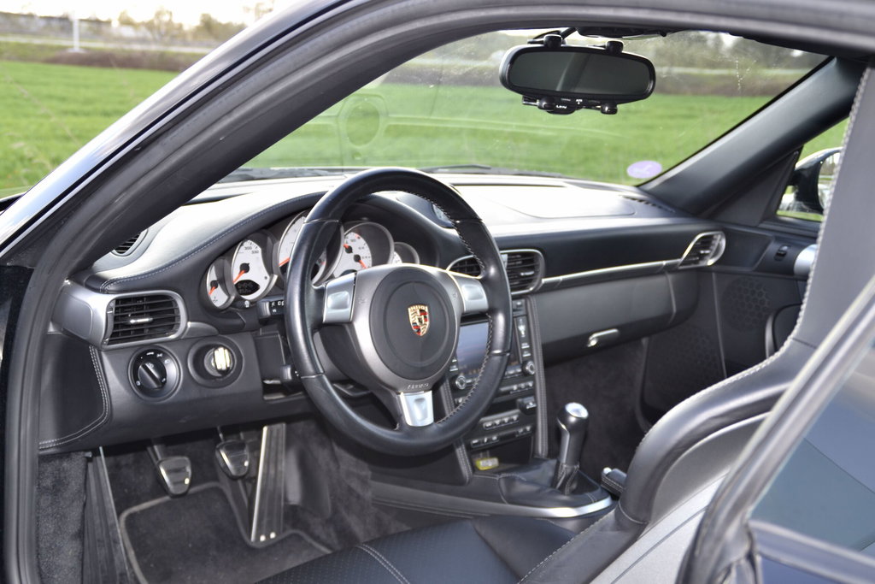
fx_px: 1167
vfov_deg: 28.1
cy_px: 292
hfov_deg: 41.1
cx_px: 438
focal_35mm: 48
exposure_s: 1/125
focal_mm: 32
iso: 220
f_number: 4.2
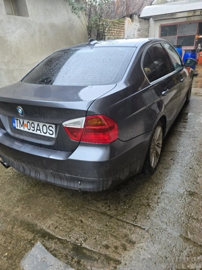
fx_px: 179
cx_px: 101
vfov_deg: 73.9
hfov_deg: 58.9
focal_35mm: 23
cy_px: 135
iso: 160
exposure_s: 1/101
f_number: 1.7
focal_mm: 6.3
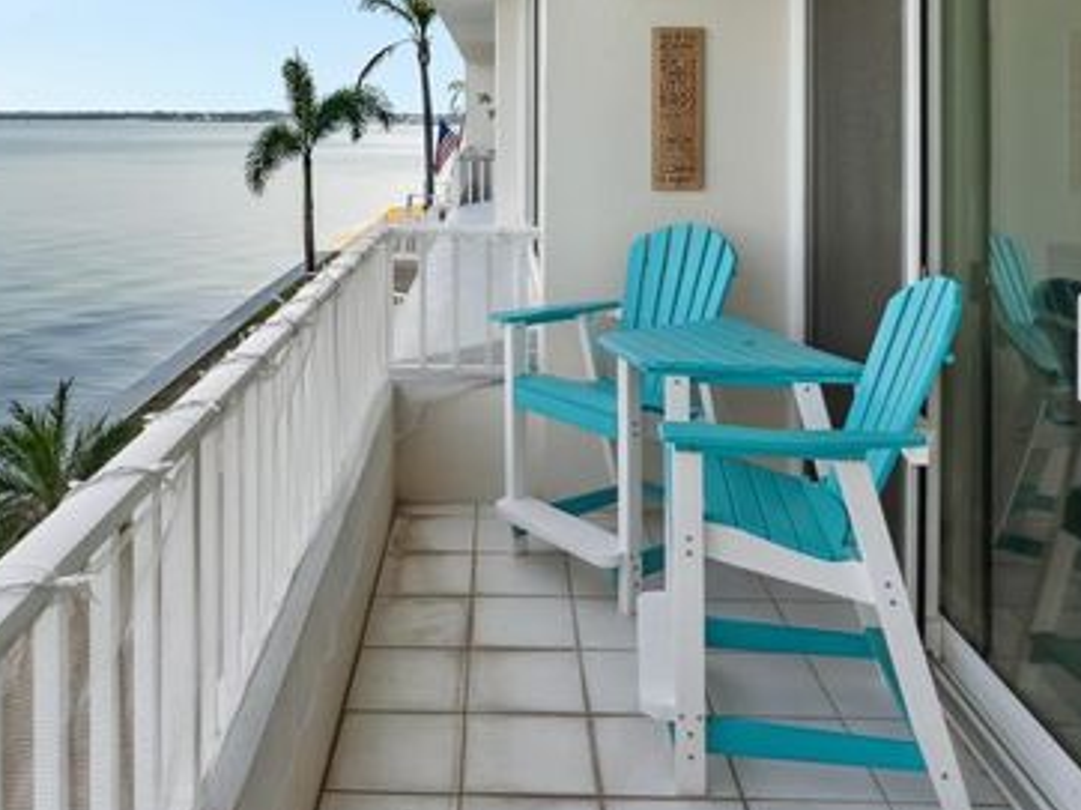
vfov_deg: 44.6
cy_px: 170
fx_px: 936
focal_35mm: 30
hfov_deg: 59.0
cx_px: 390
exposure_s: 1/60
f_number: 8
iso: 100
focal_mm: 16
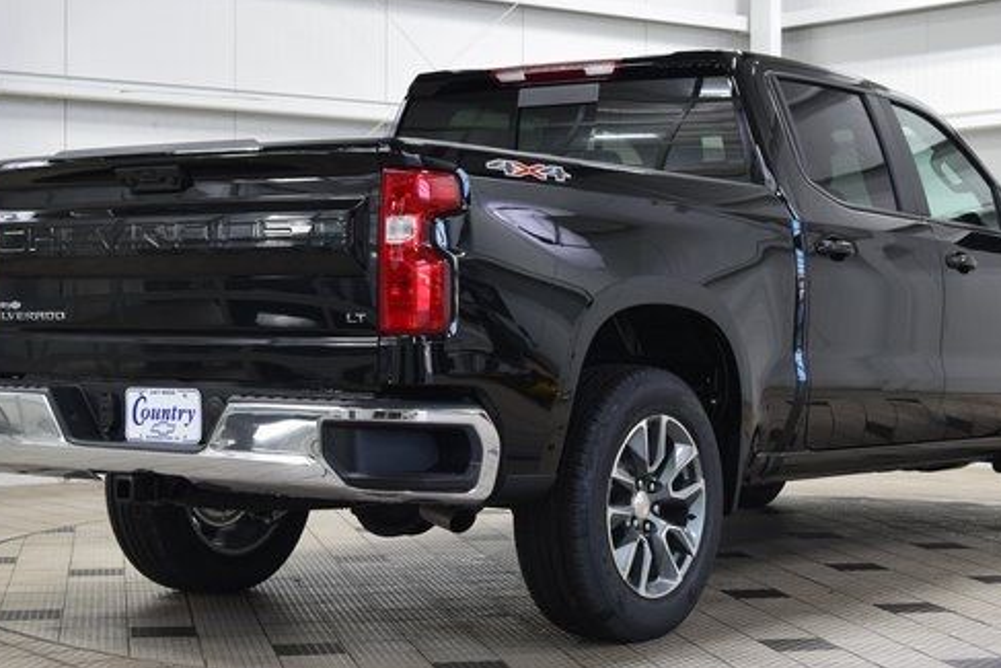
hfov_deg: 28.4
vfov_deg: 19.2
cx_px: 534
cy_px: 318
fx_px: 1975
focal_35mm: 71
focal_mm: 36
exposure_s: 1/15
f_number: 6.3
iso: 560
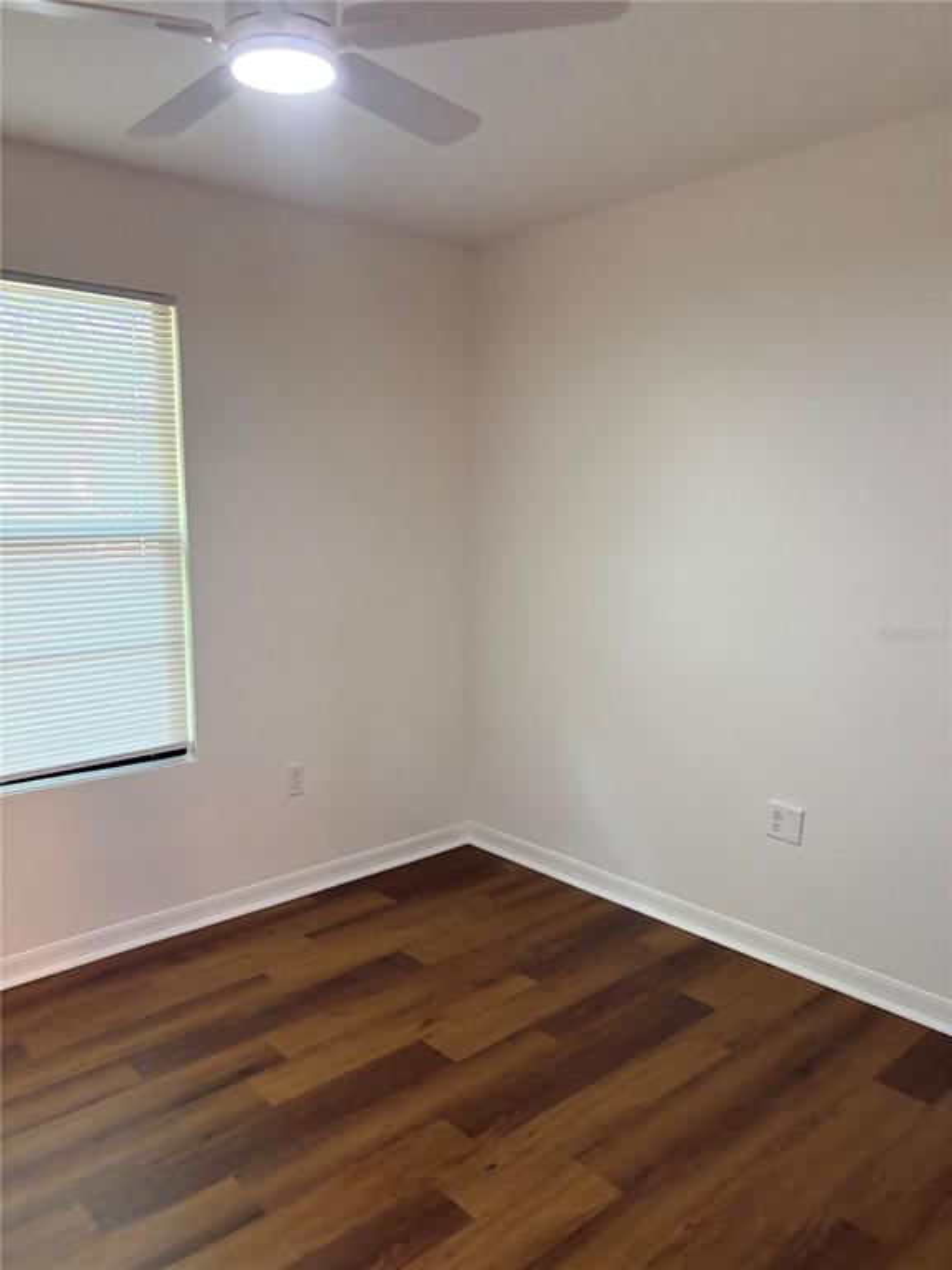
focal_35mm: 26
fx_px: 953
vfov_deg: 67.3
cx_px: 476
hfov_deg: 53.1
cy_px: 635
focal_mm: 5.96
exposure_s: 1/59
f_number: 1.6
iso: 400
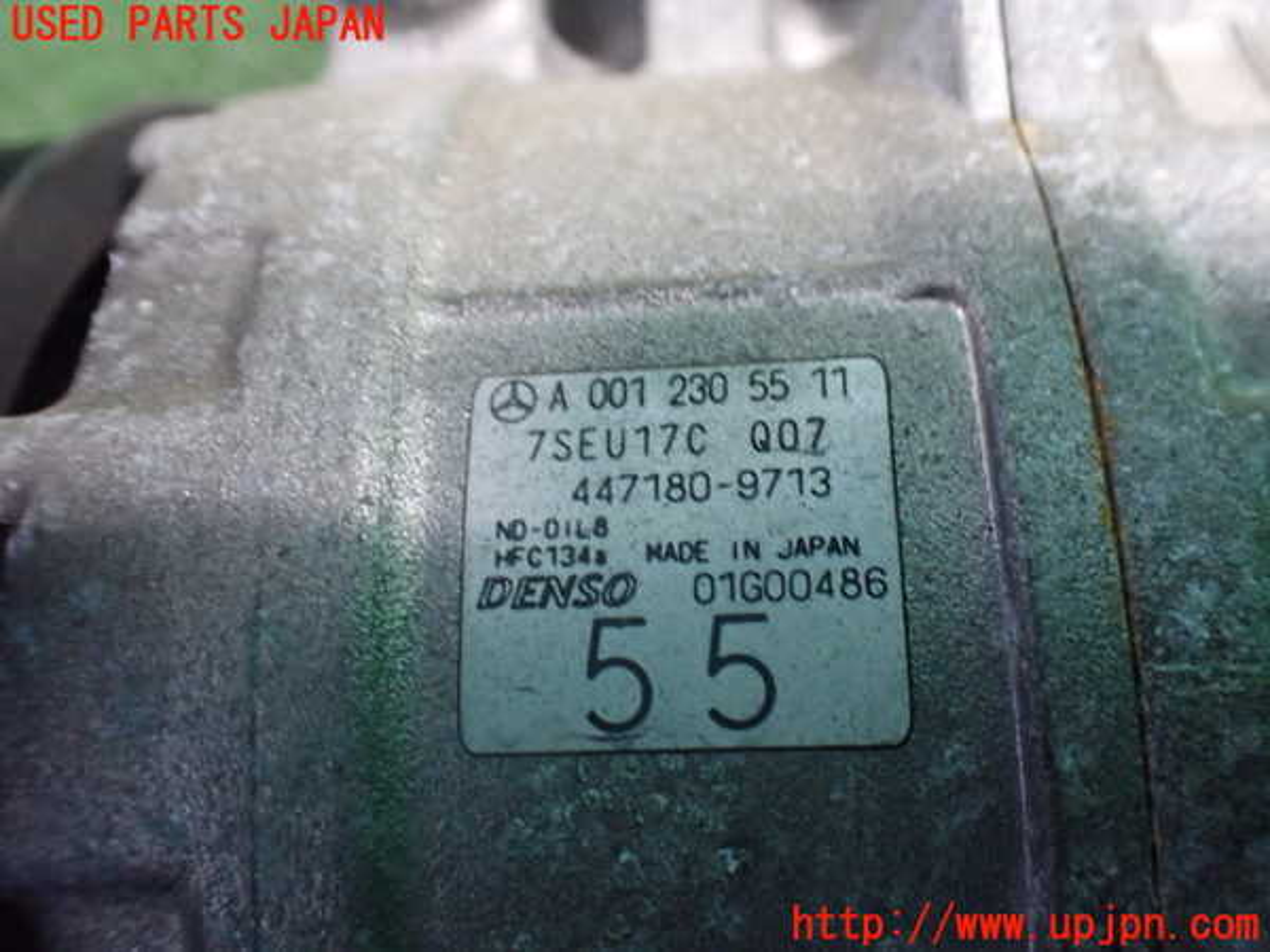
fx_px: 1101
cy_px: 476
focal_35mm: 30
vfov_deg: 46.8
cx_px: 635
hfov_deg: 60.0
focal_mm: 5.4
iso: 1000
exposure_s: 1/30
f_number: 2.3
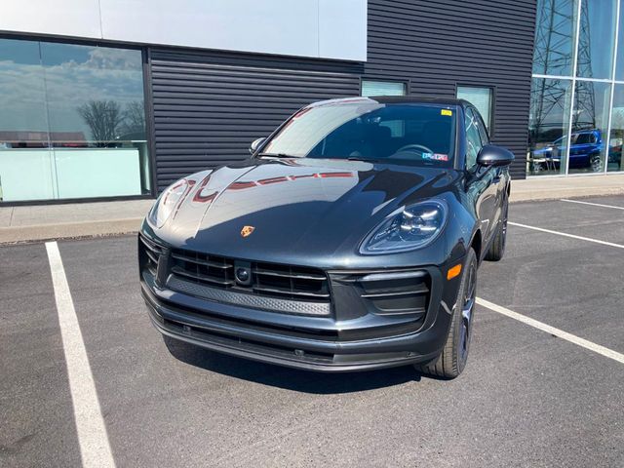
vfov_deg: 49.7
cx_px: 312
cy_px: 234
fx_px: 505
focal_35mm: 28
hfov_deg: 63.4
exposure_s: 1/1143
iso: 20
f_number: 1.8
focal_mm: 3.99
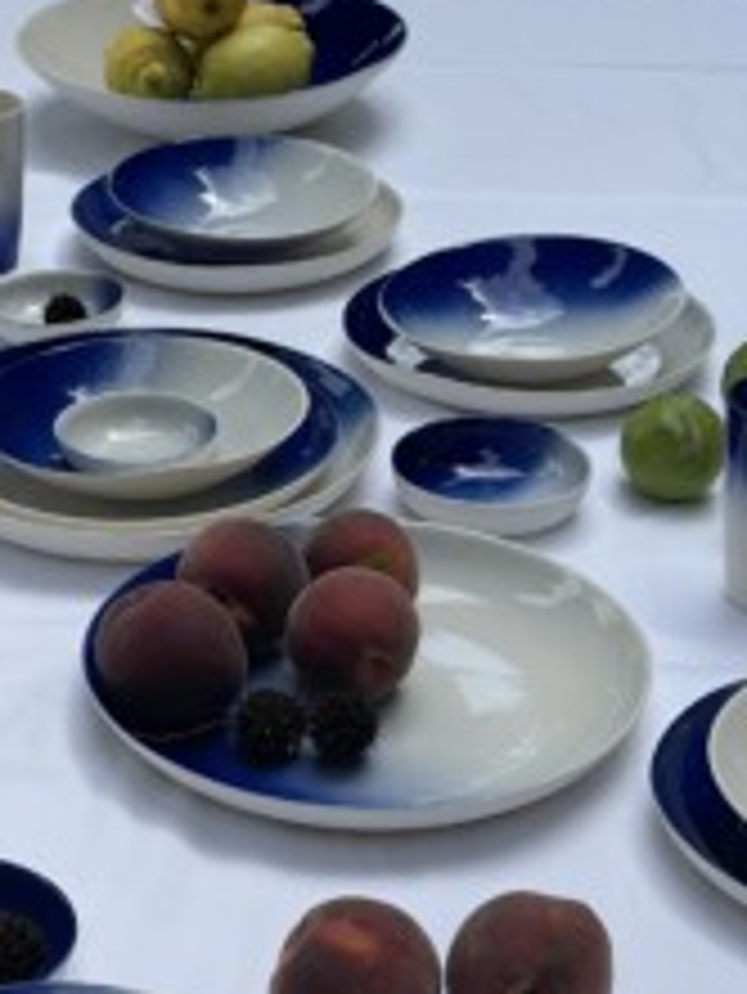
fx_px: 2386
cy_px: 731
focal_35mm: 83
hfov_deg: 17.8
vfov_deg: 23.3
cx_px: 268
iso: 32
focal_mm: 6
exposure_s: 1/1546
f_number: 2
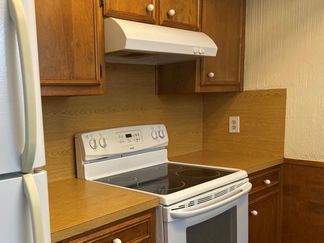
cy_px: 151
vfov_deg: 39.4
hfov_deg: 50.2
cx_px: 101
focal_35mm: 36
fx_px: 337
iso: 64
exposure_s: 1/120
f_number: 1.8
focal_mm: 4.25
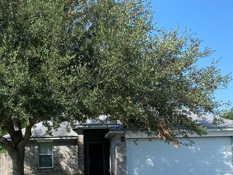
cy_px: 136
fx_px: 343
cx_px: 67
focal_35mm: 51
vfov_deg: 28.1
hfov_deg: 36.8
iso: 32
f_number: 1.8
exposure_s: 1/1484
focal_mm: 4.25
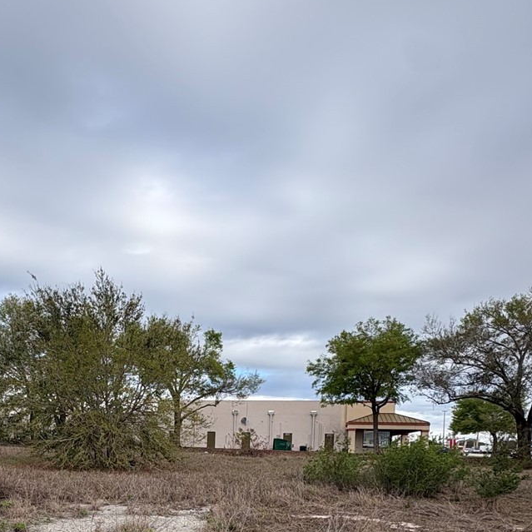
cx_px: 123
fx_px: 539
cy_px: 461
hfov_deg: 50.1
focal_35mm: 31
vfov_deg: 48.0
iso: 40
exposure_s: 1/615
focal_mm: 2.22
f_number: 2.2
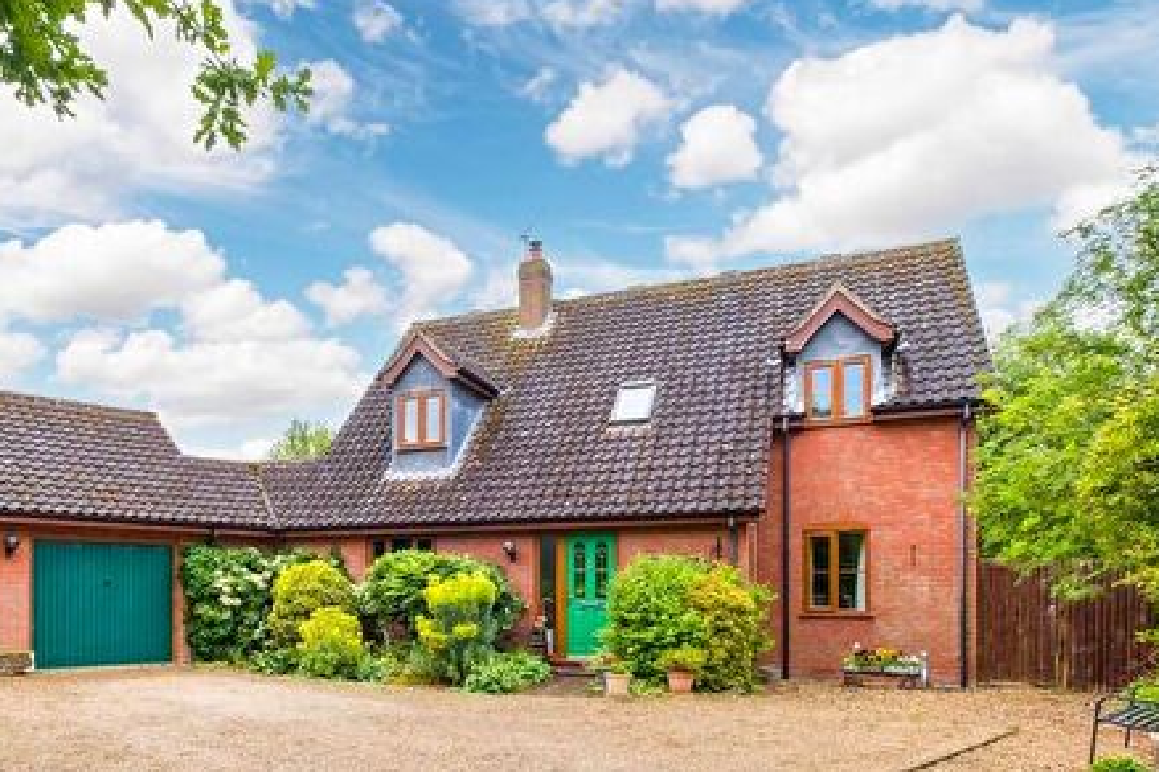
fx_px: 773
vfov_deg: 50.6
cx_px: 452
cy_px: 591
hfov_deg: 72.8
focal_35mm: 24
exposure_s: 1/60
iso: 200
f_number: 9
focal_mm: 10
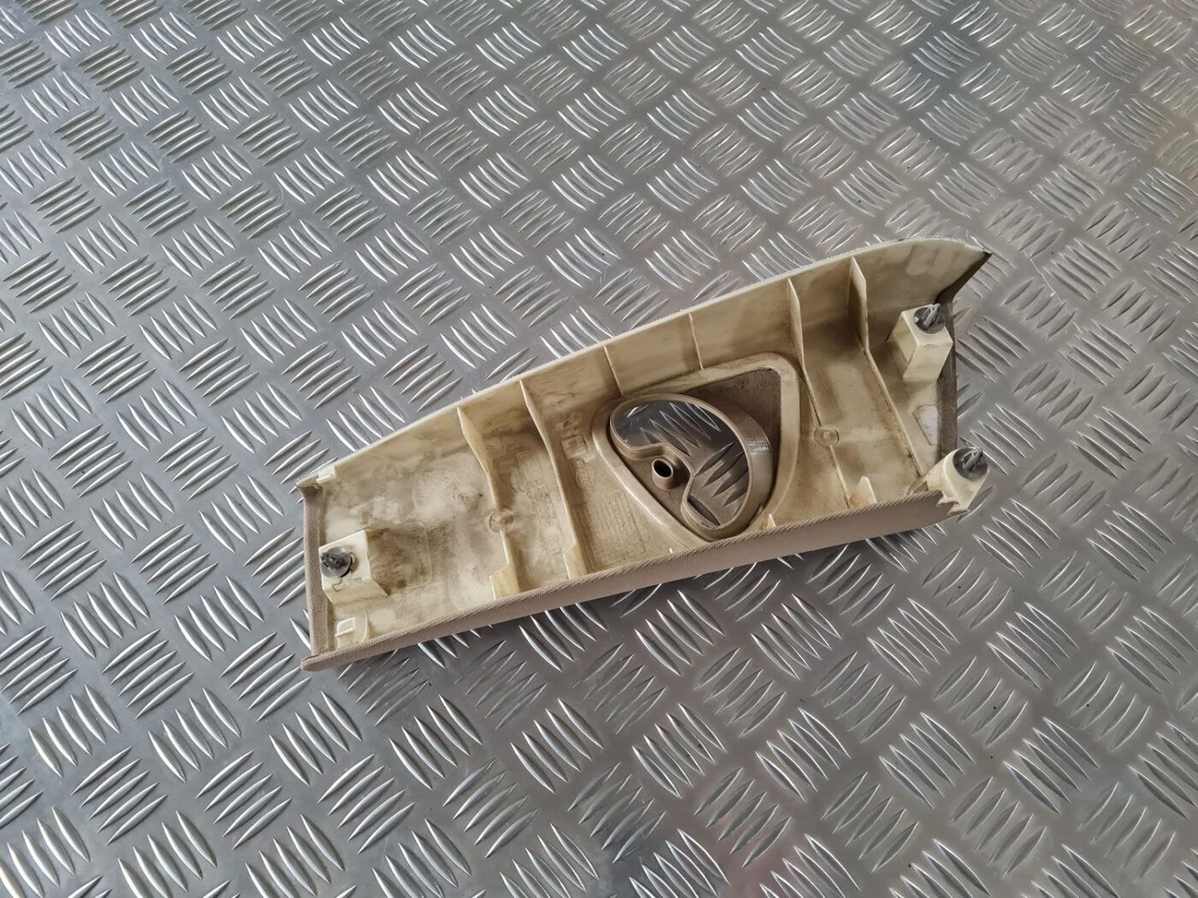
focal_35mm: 26
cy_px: 449
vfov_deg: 53.1
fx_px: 900
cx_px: 599
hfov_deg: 67.3
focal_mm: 5.4
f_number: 1.8
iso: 320
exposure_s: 1/100
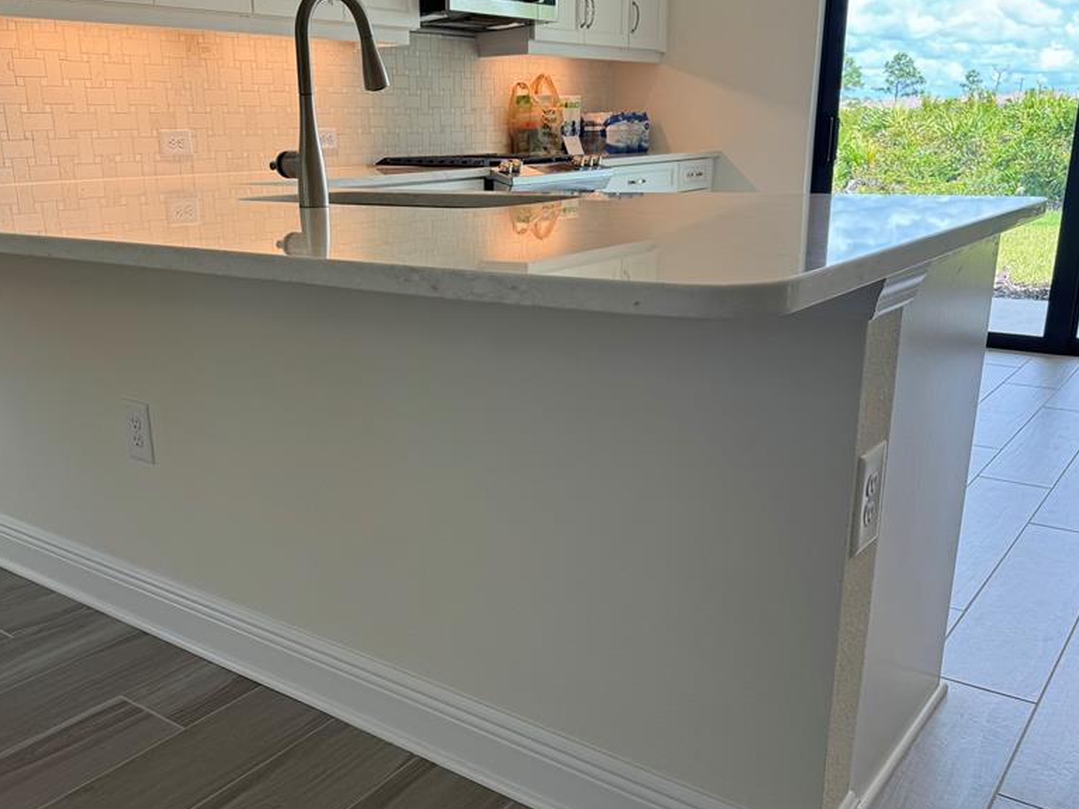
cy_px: 445
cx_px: 452
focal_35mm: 32
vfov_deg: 44.1
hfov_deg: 56.5
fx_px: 997
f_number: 1.78
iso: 80
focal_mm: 6.76
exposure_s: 1/200
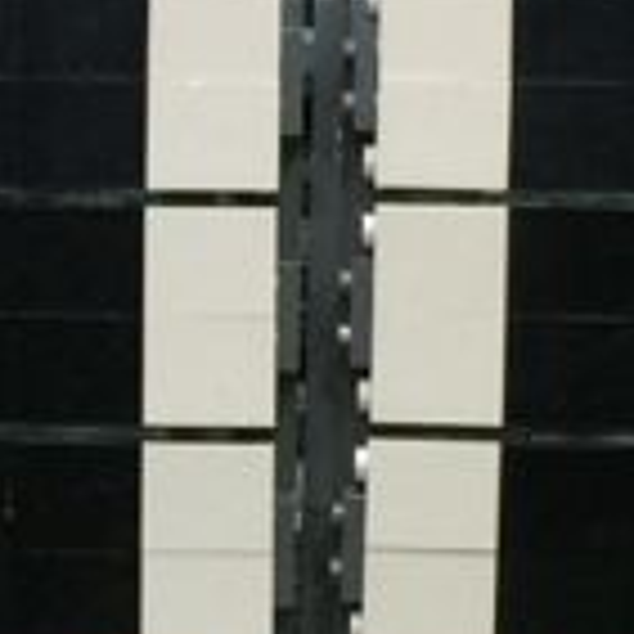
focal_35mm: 233
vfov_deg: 7.5
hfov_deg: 7.5
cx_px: 135
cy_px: 477
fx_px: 4828
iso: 50
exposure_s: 1/30
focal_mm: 4.15
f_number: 2.2
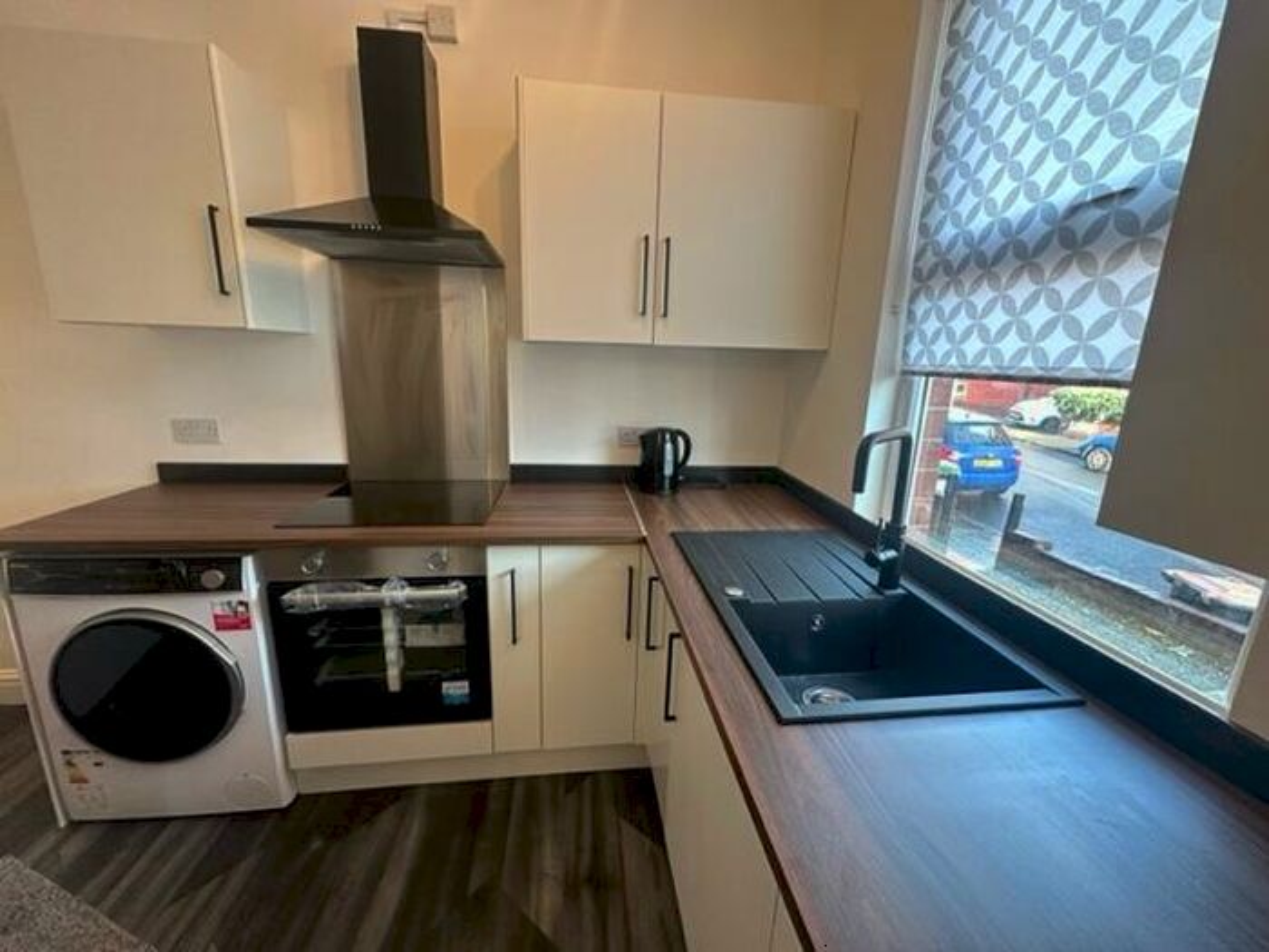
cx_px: 634
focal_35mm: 14
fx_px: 513
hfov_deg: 102.1
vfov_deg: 85.7
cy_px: 476
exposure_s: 1/100
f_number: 2.2
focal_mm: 2.22
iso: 200
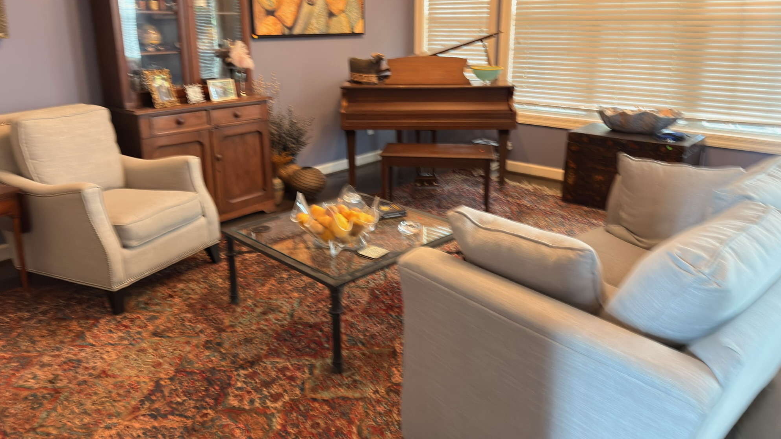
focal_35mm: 27
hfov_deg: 69.8
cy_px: 162
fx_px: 559
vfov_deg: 42.5
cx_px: 403
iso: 400
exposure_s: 1/30
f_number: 1.78
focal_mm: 6.76
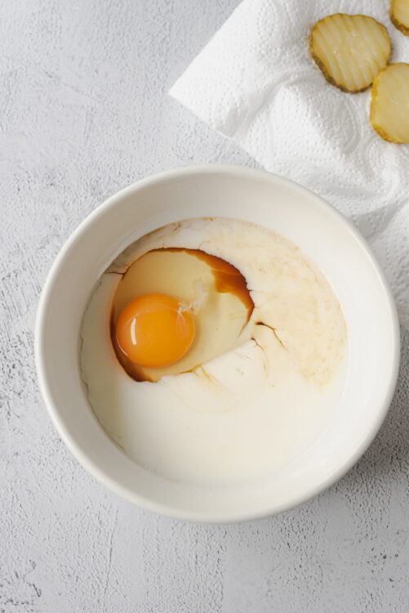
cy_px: 306
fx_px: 851
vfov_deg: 39.6
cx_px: 204
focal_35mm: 50
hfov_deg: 27.0
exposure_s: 1/13
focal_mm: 50
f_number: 5.6
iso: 250
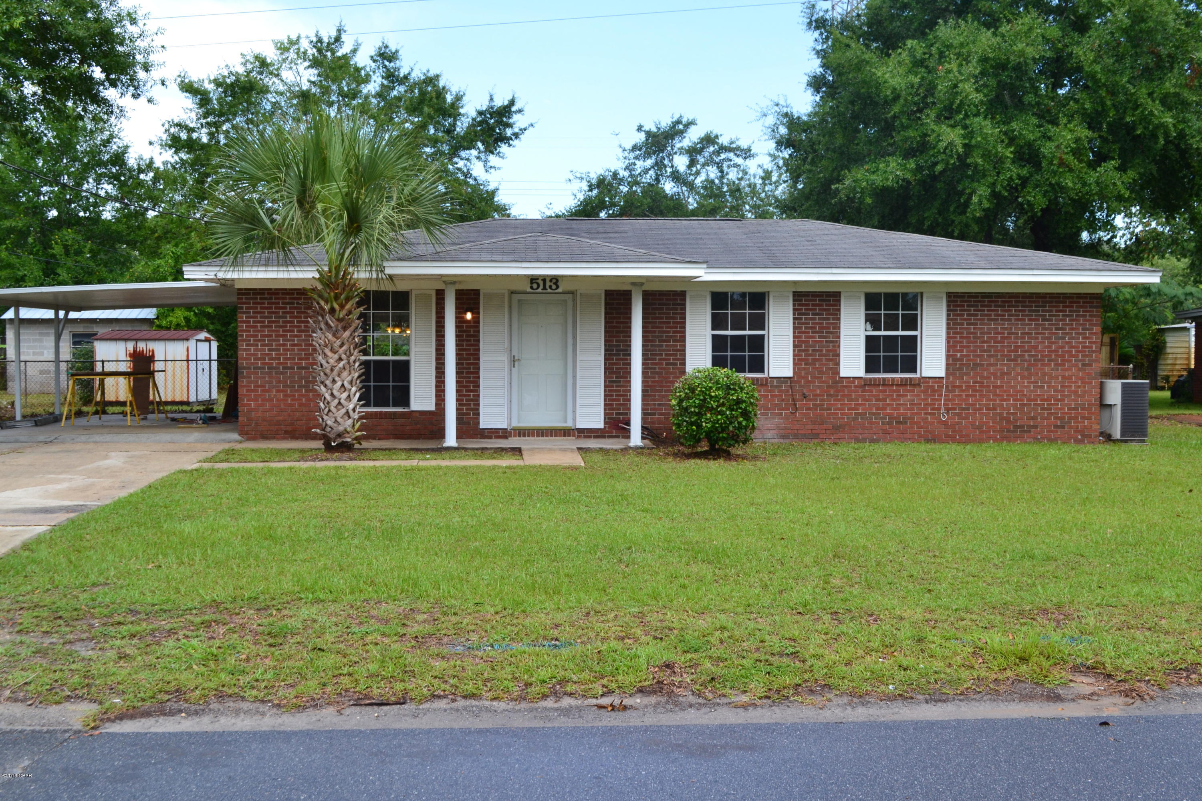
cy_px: 400
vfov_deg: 34.2
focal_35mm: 39
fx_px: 1302
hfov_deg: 49.6
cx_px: 601
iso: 400
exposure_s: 1/200
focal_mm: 26
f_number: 10
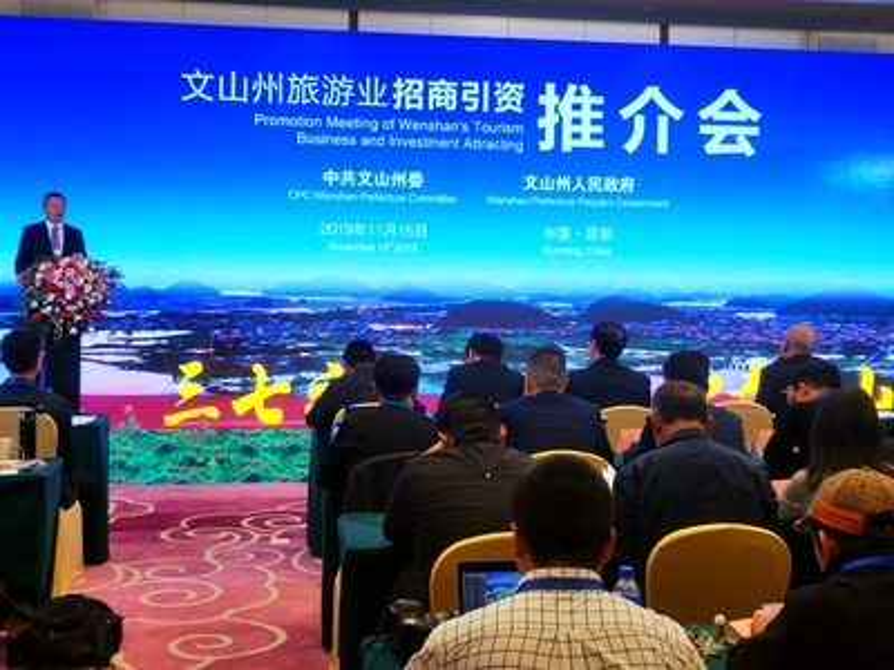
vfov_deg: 36.8
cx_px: 447
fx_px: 1007
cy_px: 335
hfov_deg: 47.9
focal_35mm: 39
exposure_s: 1/112
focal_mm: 5.58
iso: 50
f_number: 1.8
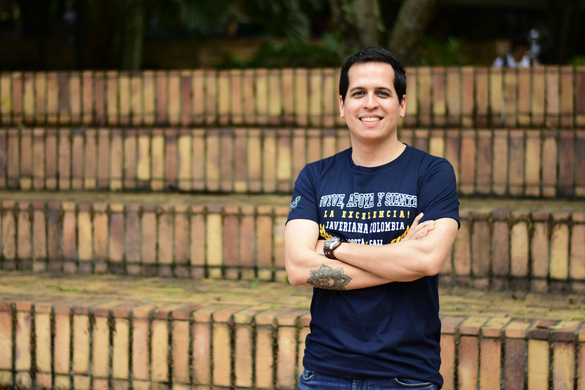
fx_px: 1219
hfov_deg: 27.0
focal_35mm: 75
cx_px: 292
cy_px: 195
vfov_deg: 18.2
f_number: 1.8
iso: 250
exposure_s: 1/1250
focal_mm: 50
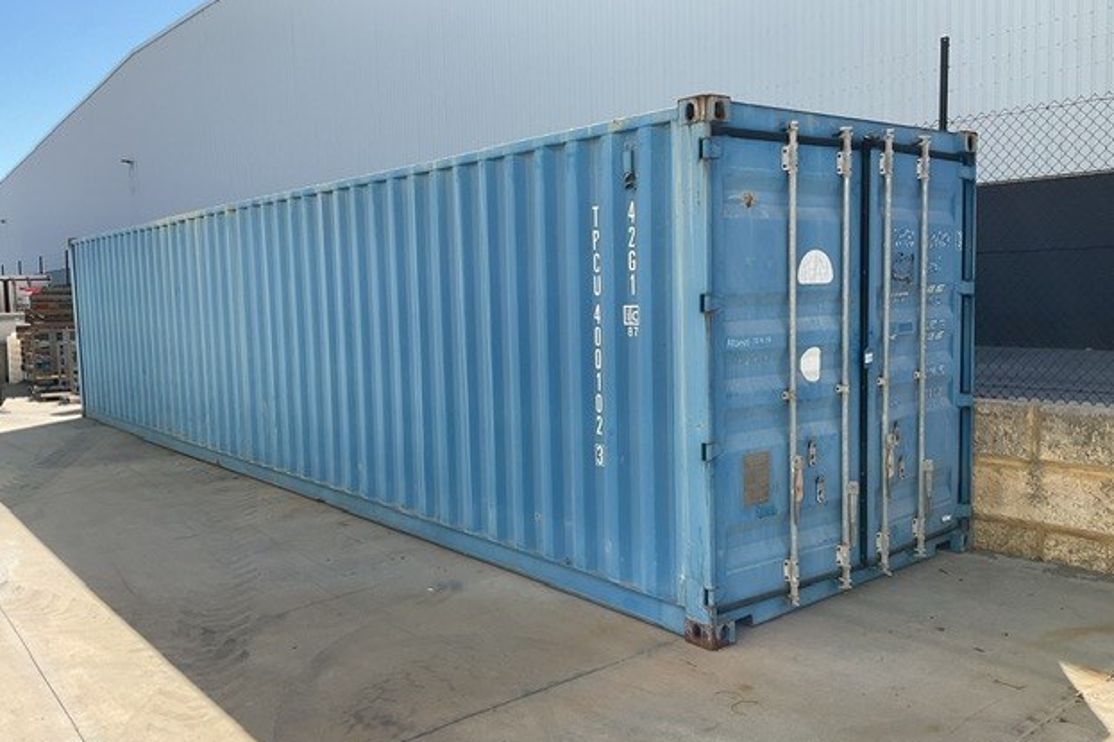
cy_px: 367
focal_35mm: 31
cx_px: 570
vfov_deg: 42.3
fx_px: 959
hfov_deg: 60.3
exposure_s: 1/1342
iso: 16
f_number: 1.8
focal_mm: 3
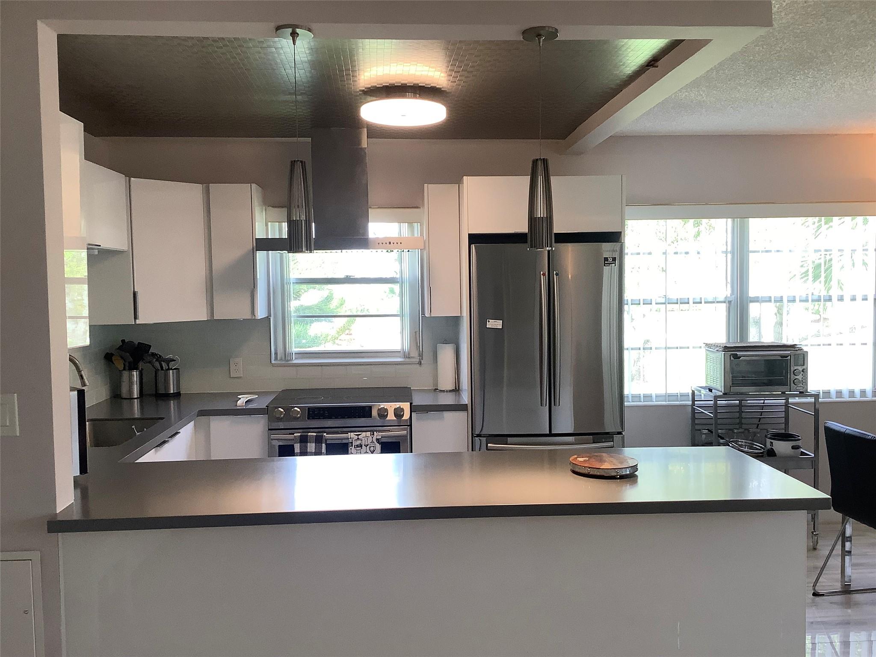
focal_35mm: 31
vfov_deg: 45.4
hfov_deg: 58.4
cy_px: 328
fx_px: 784
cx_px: 438
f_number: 2.4
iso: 64
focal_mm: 3.3
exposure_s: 1/100
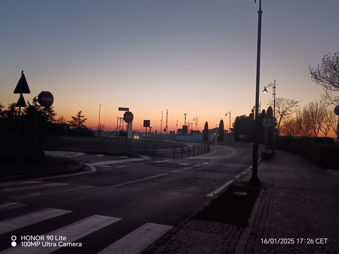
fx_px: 313
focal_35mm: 32
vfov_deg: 44.2
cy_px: 127
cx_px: 170
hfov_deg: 56.8
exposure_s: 1/100
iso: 454
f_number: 1.9
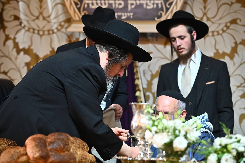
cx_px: 122
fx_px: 830
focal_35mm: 122
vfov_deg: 11.2
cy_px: 82
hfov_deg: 16.8
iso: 2500
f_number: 4.5
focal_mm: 122
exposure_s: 1/200
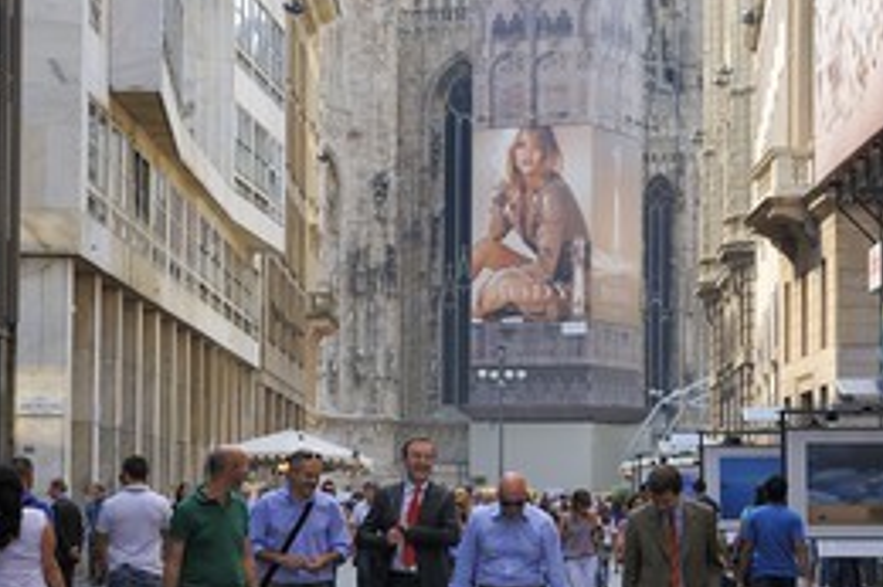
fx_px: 2770
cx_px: 292
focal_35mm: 113
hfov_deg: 18.1
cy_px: 390
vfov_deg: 12.1
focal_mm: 70
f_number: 6.3
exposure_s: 1/250
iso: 200
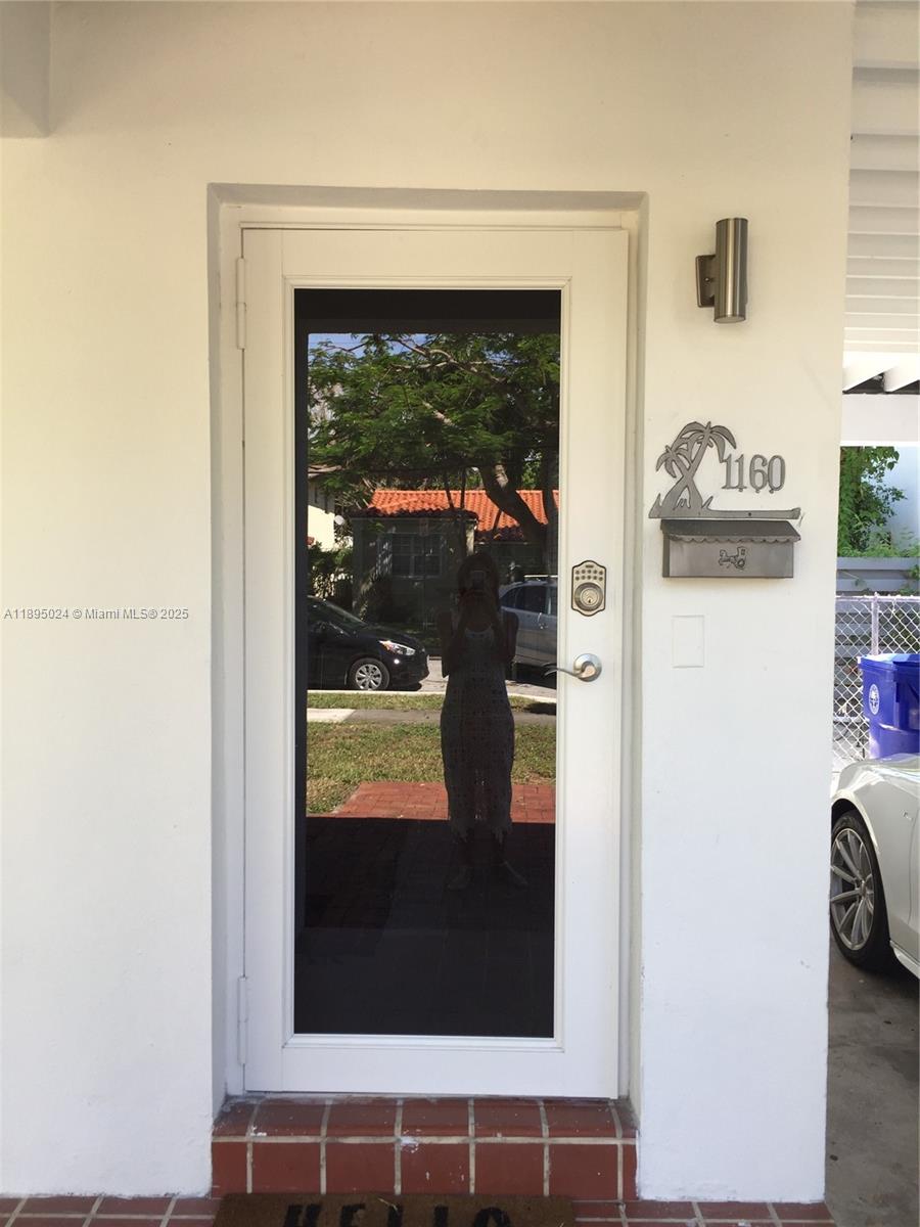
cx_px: 460
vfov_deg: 61.7
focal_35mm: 29
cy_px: 614
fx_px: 1028
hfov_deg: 48.2
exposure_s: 1/128
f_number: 2.2
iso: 32
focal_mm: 4.15
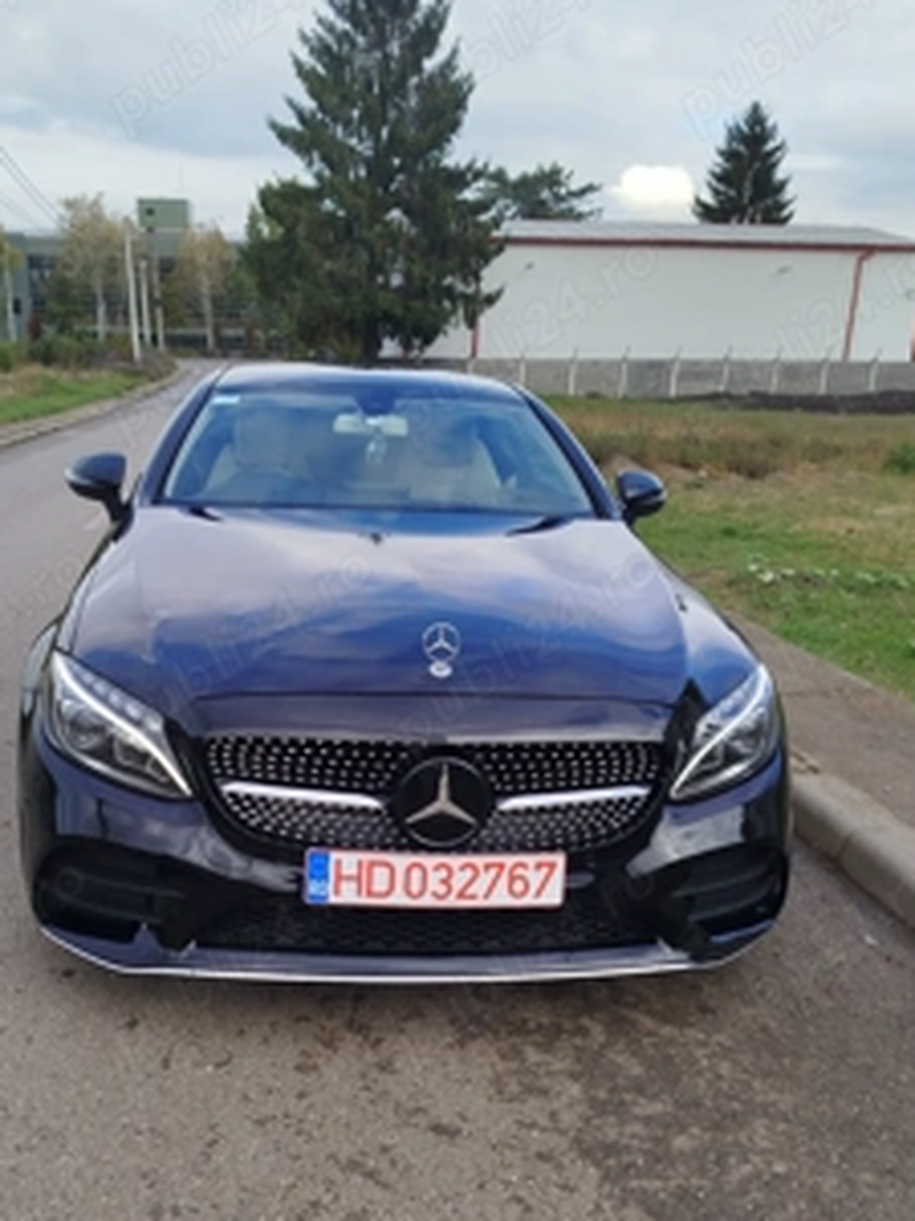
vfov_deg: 56.5
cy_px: 716
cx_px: 382
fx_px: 1128
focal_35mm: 32
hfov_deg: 44.0
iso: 50
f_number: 1.7
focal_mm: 5.31
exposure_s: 1/508
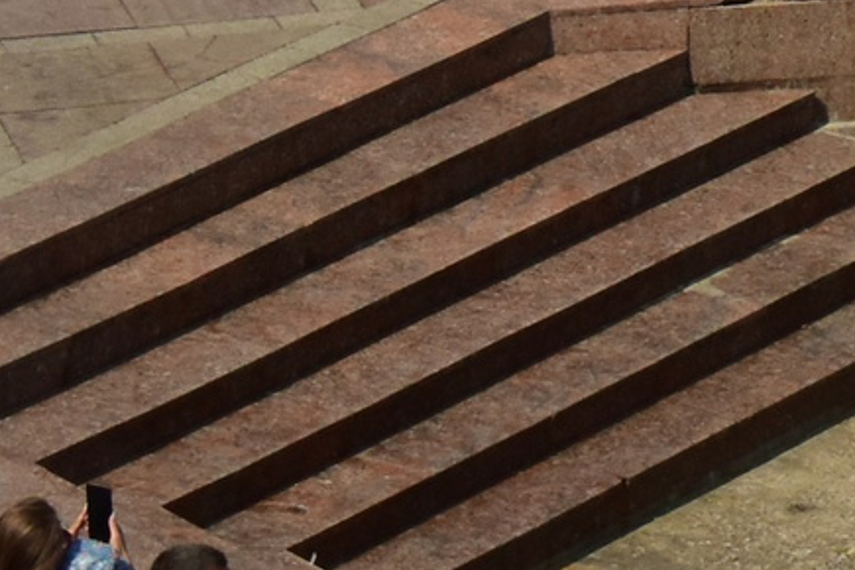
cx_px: 2028
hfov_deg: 4.2
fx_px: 11540
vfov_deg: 2.8
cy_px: -630
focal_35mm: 486
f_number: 5.6
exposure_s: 1/4000
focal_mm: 55
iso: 450
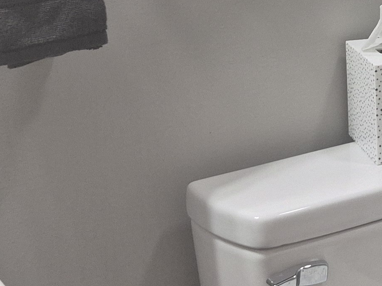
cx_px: 628
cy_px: 49
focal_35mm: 101
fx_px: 1114
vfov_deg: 14.5
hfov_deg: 17.0
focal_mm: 5.4
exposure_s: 1/120
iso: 320
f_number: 1.8
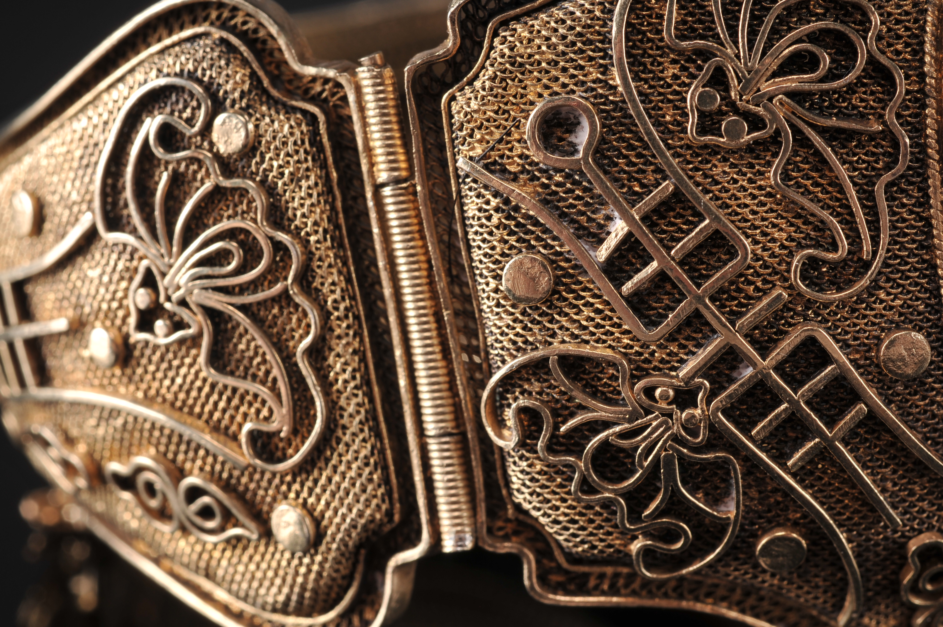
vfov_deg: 15.2
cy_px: 314
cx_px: 472
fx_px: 2355
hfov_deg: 22.6
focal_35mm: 90
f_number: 18
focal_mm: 60
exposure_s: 1/250
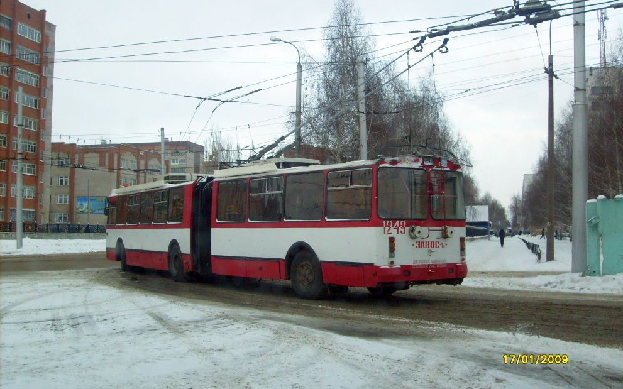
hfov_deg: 43.5
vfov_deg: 28.0
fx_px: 781
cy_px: 172
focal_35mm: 46
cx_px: 314
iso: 80
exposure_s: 1/350
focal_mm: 7.2
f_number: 3
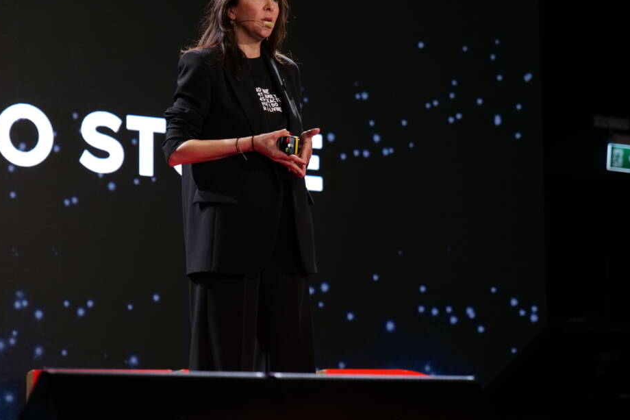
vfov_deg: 10.0
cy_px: 147
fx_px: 2397
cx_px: 347
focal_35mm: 137
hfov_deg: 15.0
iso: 4000
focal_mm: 105
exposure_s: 1/125
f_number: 4
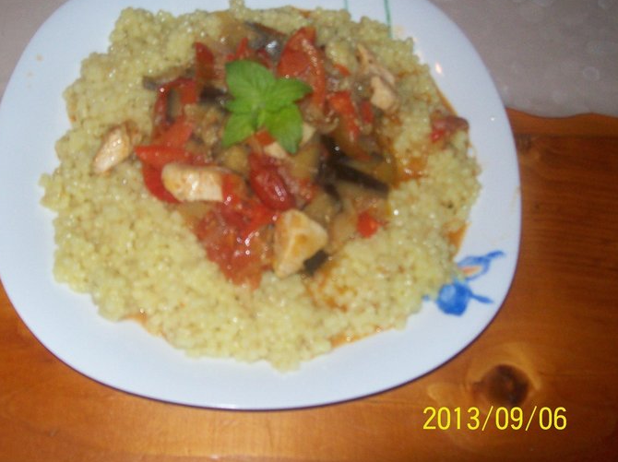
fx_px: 767
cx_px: 251
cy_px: 196
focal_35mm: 43
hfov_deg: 43.7
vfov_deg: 33.5
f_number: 2.7
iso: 200
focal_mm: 6
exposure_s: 1/64
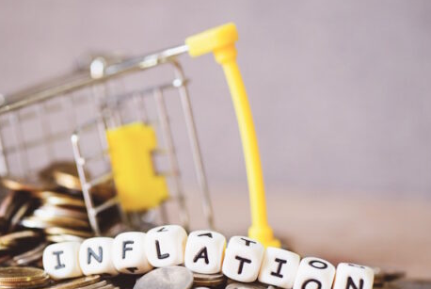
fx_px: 1475
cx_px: 197
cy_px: 150
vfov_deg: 11.2
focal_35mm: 123
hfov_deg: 16.6
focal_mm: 105
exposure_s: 1/60
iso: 800
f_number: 5
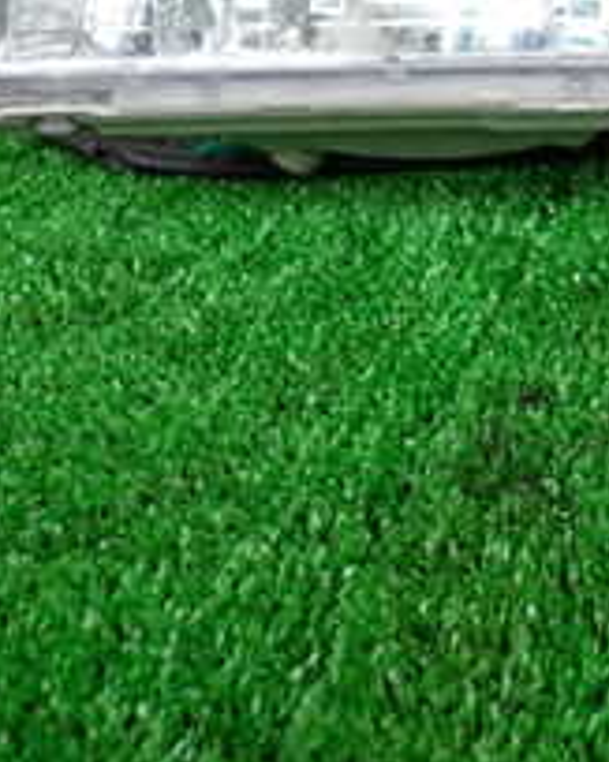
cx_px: 983
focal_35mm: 86
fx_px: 1939
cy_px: 90
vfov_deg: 21.8
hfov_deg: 16.0
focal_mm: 5.4
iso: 125
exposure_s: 1/125
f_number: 2.3
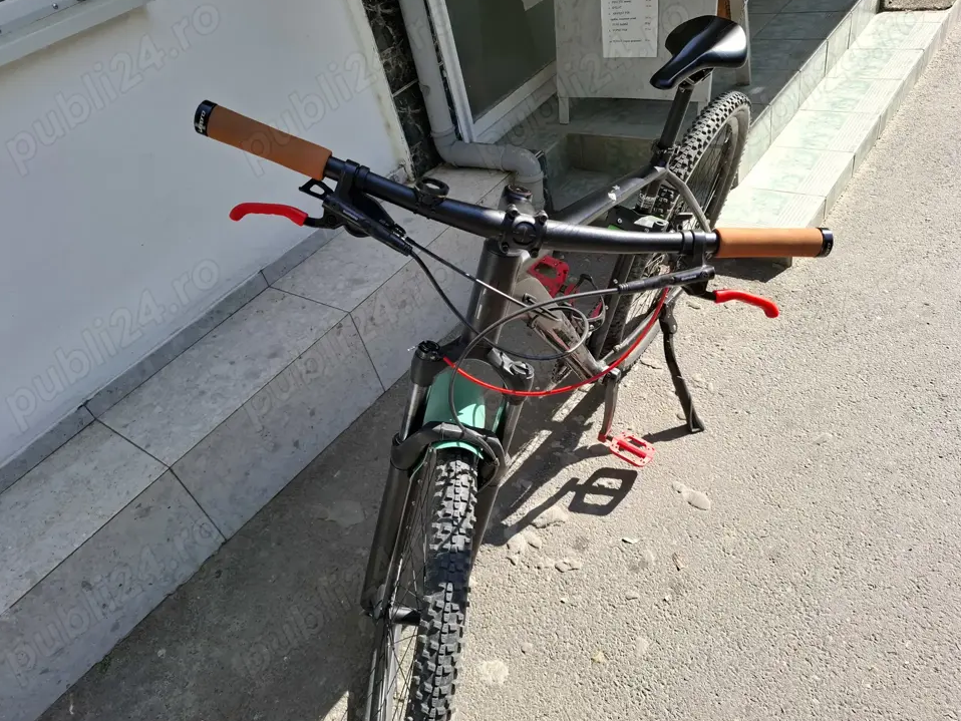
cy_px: 357
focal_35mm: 24
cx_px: 463
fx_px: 666
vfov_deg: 56.8
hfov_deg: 71.6
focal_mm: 5.54
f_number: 1.8
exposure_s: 1/718
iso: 50
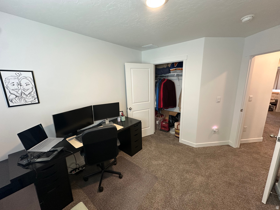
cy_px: 105
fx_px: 113
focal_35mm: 14
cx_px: 140
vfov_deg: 85.7
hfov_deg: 102.1
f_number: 2.2
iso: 160
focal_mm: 2.22
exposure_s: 1/60
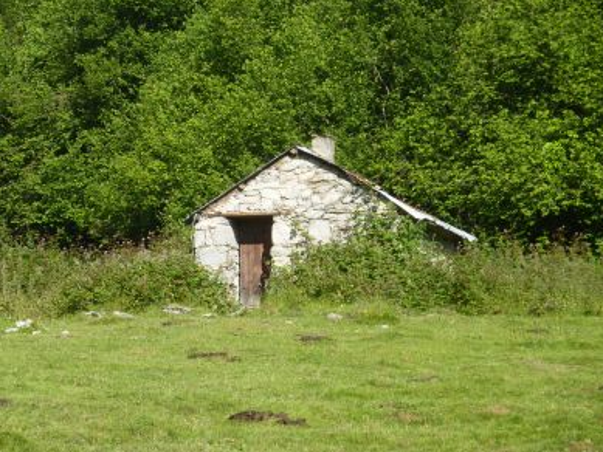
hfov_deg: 10.6
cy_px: 224
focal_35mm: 187
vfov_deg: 7.9
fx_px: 3258
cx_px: 308
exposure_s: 1/320
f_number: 4.5
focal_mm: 29.9
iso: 80
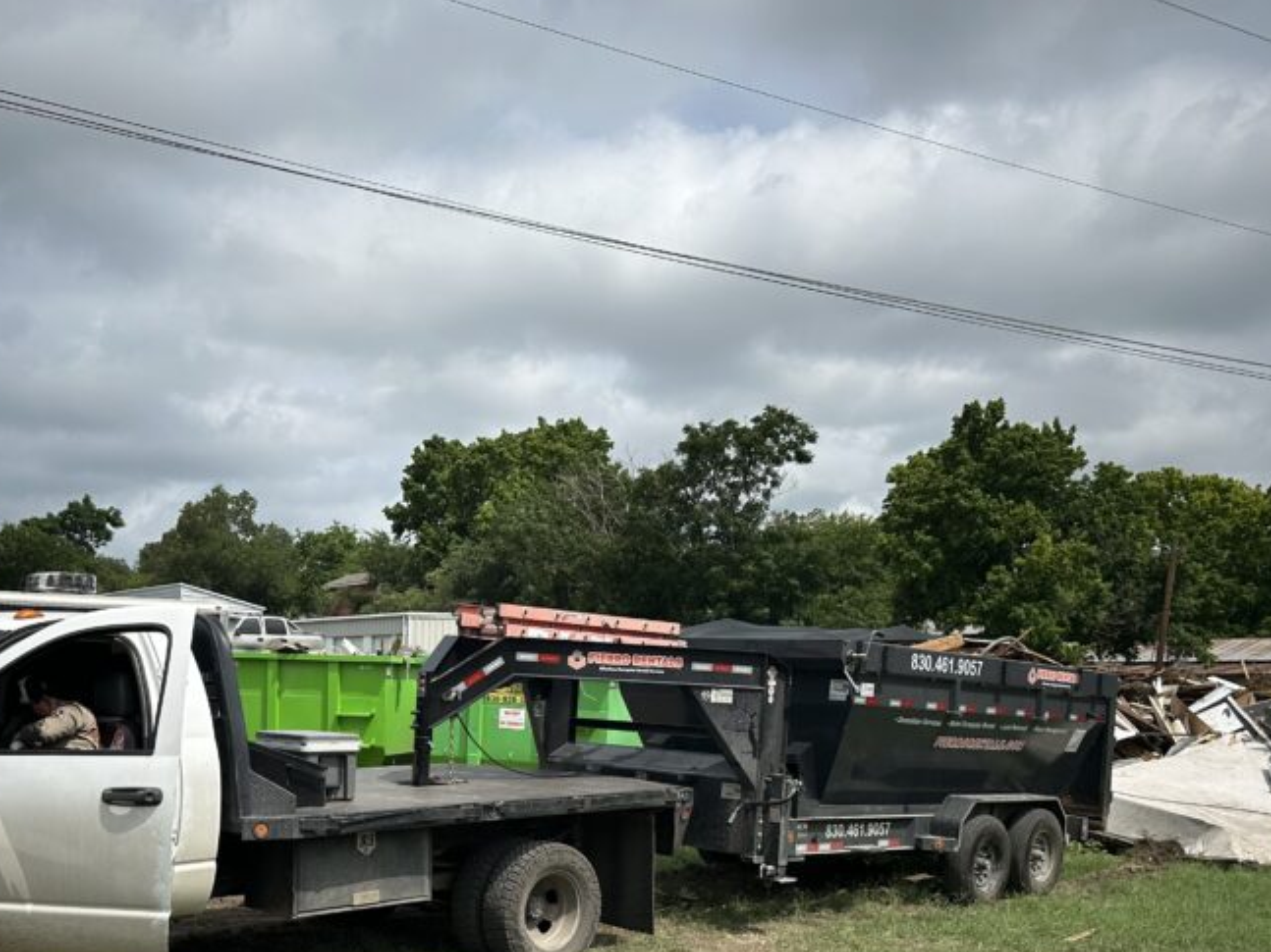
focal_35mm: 38
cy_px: 722
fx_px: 1395
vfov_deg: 36.8
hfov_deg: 48.3
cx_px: 442
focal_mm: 6.86
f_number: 1.78
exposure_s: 1/8197
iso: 80
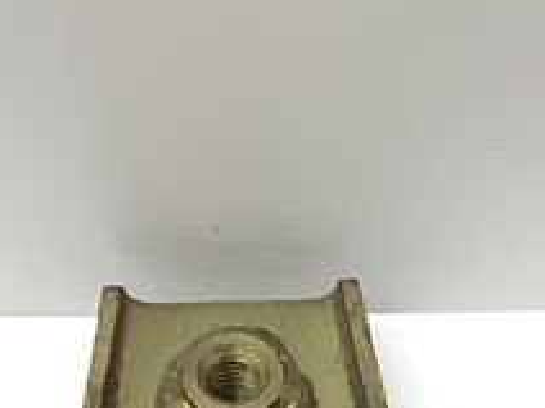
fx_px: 2944
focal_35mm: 187
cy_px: 837
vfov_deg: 7.6
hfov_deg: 10.6
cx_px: 342
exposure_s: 1/100
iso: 50
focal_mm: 3.3
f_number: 2.4
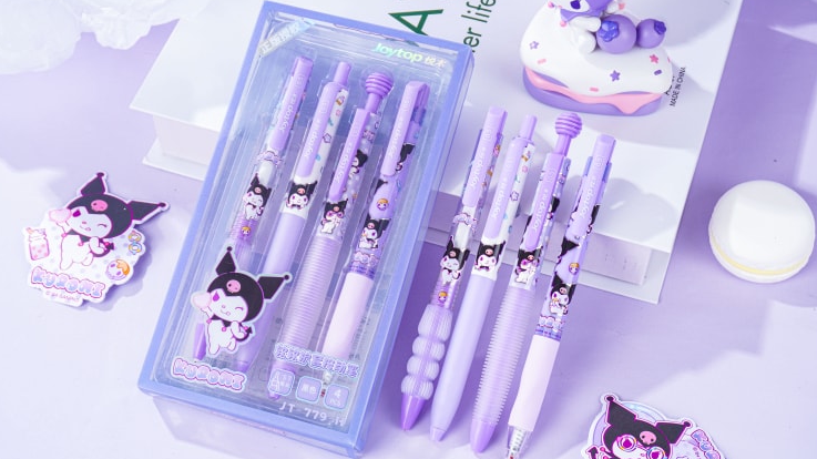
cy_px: 230
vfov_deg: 18.8
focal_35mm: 64
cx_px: 409
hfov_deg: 32.8
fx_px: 1386
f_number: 9.5
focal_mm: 40
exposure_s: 1/125
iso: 100
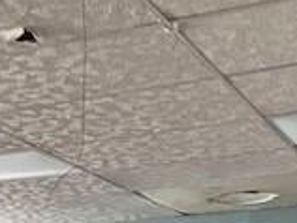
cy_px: 403
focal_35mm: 105
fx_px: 902
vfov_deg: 12.8
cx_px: 100
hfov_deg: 18.6
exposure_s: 1/60
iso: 160
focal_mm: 5.7
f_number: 1.5
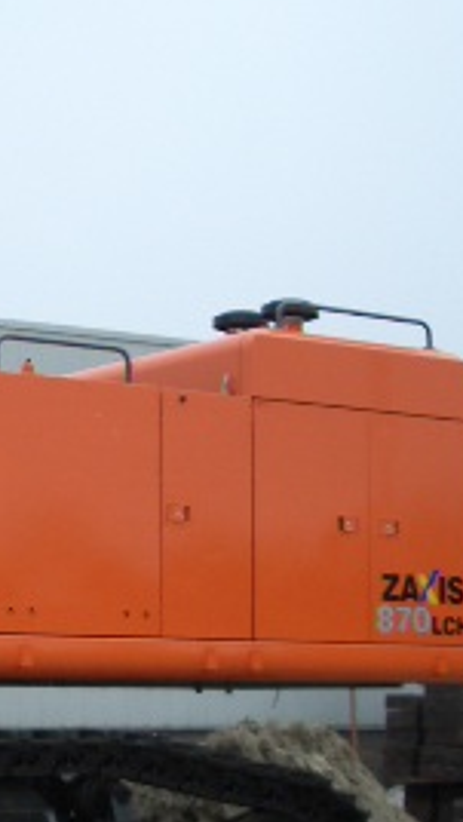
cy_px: 589
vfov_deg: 23.2
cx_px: -55
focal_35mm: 91
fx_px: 1984
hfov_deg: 13.0
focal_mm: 5.8
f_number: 2.6
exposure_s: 1/250
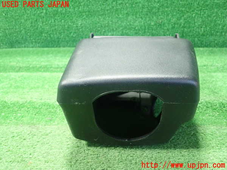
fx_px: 197
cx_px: 114
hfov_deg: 60.0
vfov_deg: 46.8
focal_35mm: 30
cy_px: 85
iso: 800
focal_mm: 5.5
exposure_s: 1/60
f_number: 2.3
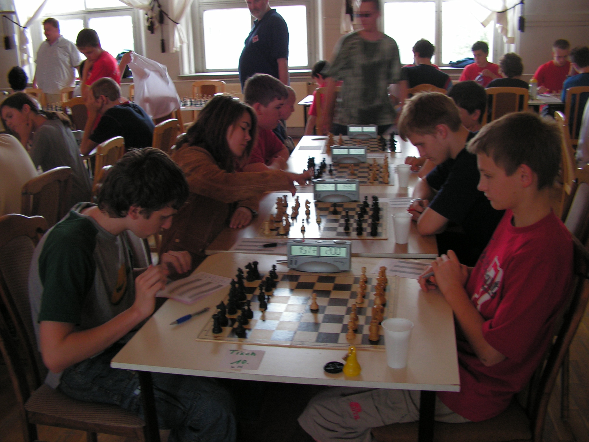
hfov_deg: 51.4
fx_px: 613
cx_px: 294
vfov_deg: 39.7
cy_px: 221
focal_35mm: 36
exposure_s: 1/40
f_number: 3.2
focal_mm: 6
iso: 100
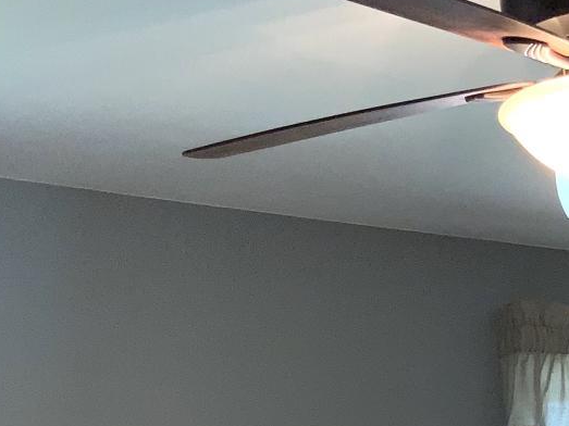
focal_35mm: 111
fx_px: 1824
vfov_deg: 11.8
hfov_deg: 17.7
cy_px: 868
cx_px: 334
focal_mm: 3
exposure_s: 1/60
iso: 25
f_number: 1.8
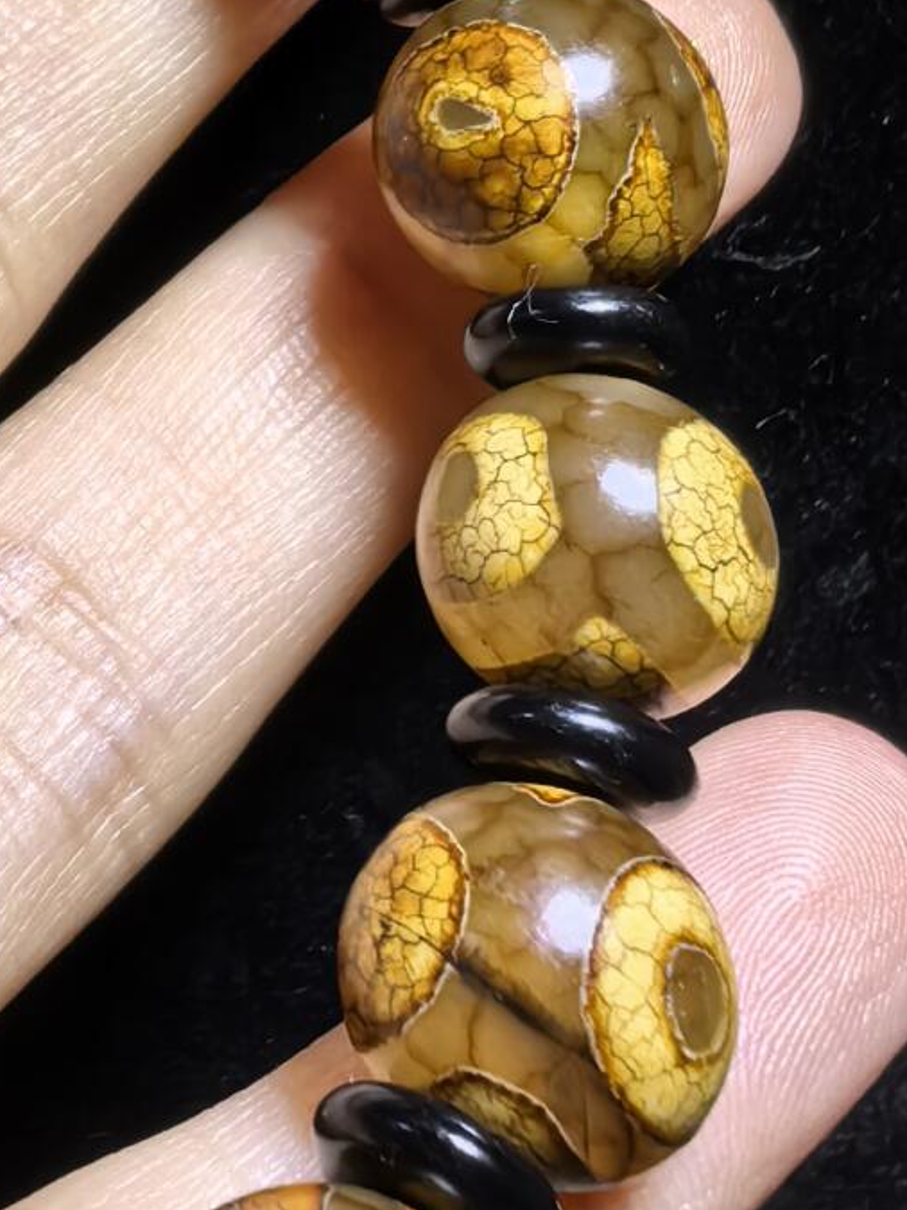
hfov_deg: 18.9
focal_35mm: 72
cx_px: -276
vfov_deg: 27.0
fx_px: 2516
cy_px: 620
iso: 50
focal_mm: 1.95
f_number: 2.2
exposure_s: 1/100
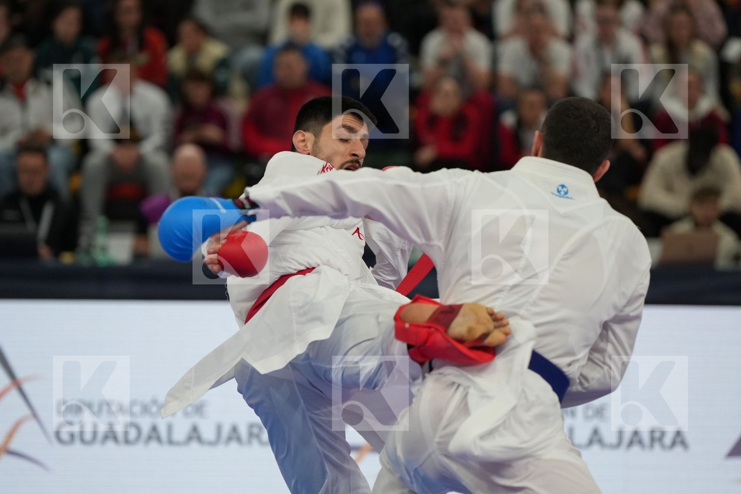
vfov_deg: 5.5
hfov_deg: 8.2
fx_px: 5145
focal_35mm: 250
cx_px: 370
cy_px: 247
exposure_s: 1/1000
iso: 1600
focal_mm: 167
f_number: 2.8
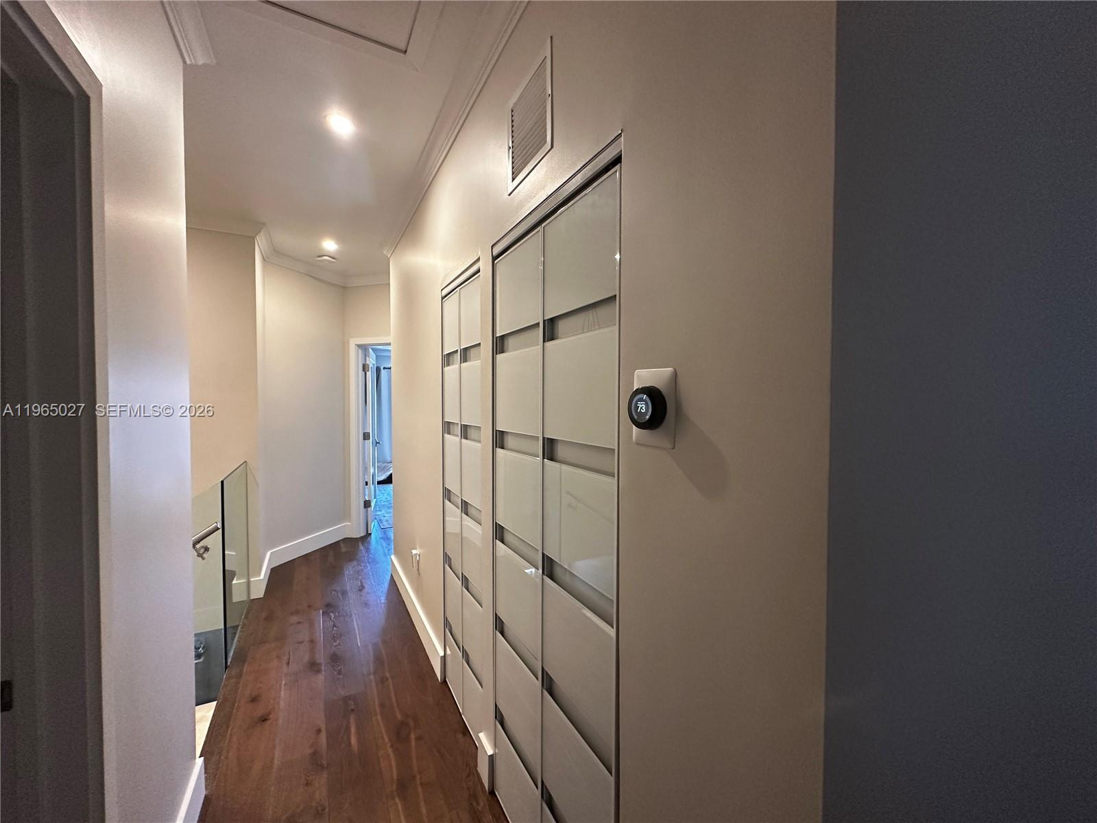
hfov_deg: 102.1
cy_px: 412
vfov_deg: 85.7
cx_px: 548
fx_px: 444
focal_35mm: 14
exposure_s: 1/60
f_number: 2.2
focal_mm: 2.22
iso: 320
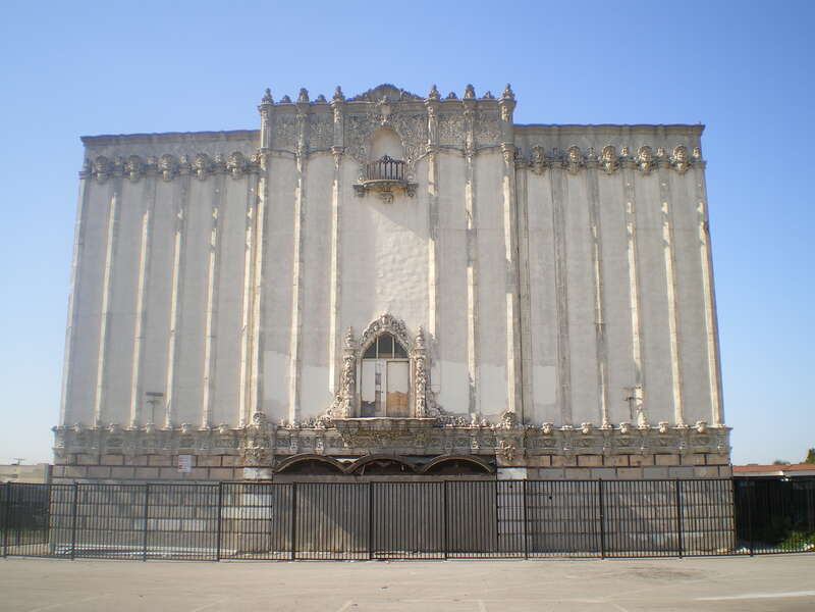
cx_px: 408
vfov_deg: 39.7
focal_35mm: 36
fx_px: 848
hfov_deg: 51.4
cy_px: 306
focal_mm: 6.3
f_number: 4.6
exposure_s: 1/250
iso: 50
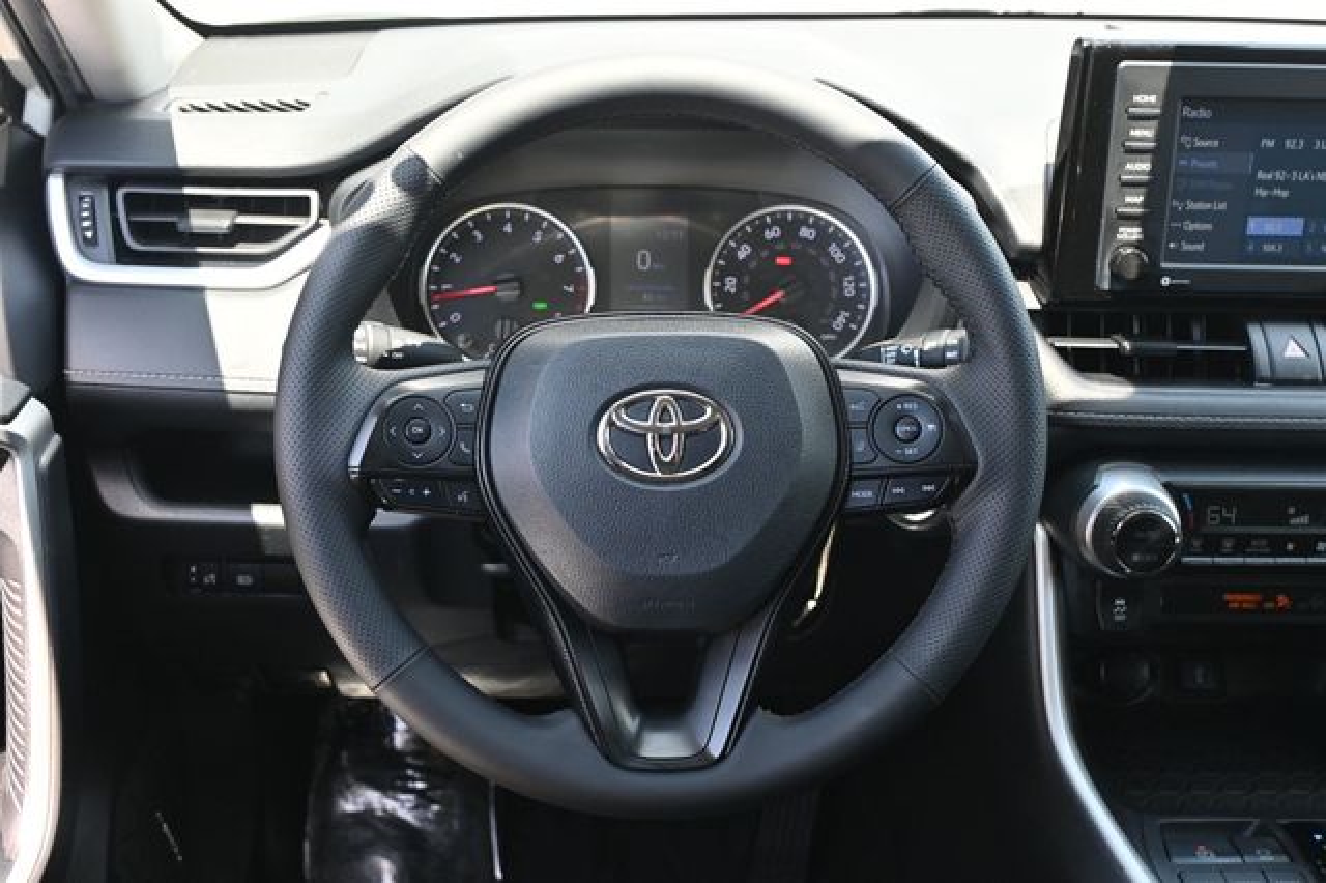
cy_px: 442
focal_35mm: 40
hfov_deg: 48.7
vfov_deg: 33.6
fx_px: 1463
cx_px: 663
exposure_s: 1/125
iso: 450
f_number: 4.5
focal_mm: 26.5
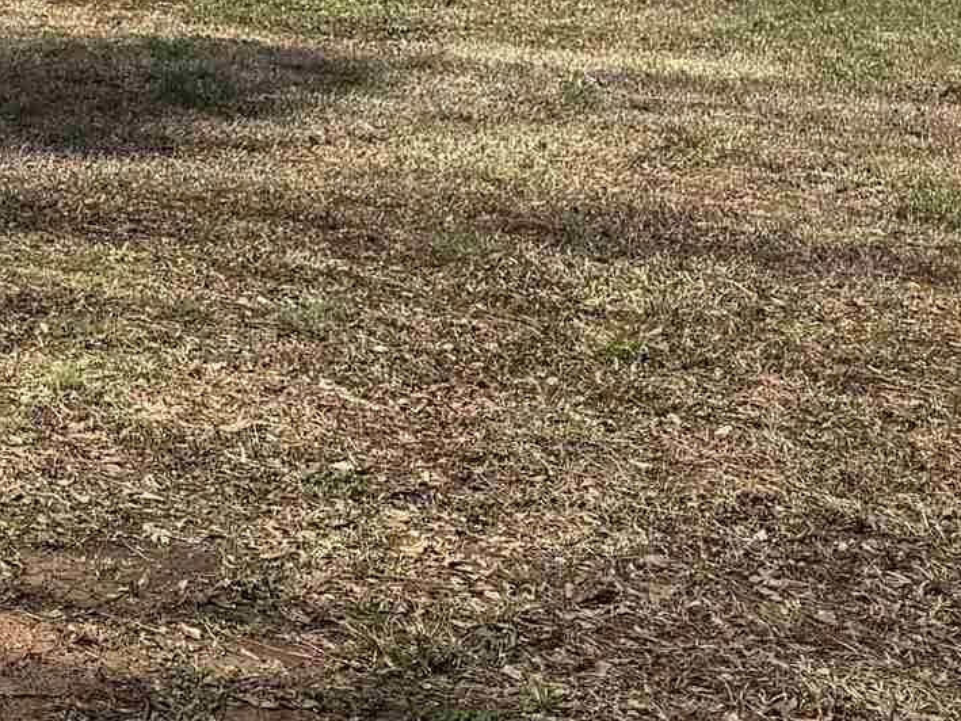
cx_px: -565
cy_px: -482
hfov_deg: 16.8
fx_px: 2888
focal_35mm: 104
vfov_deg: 13.1
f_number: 1.78
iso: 80
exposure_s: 1/4310
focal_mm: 6.76
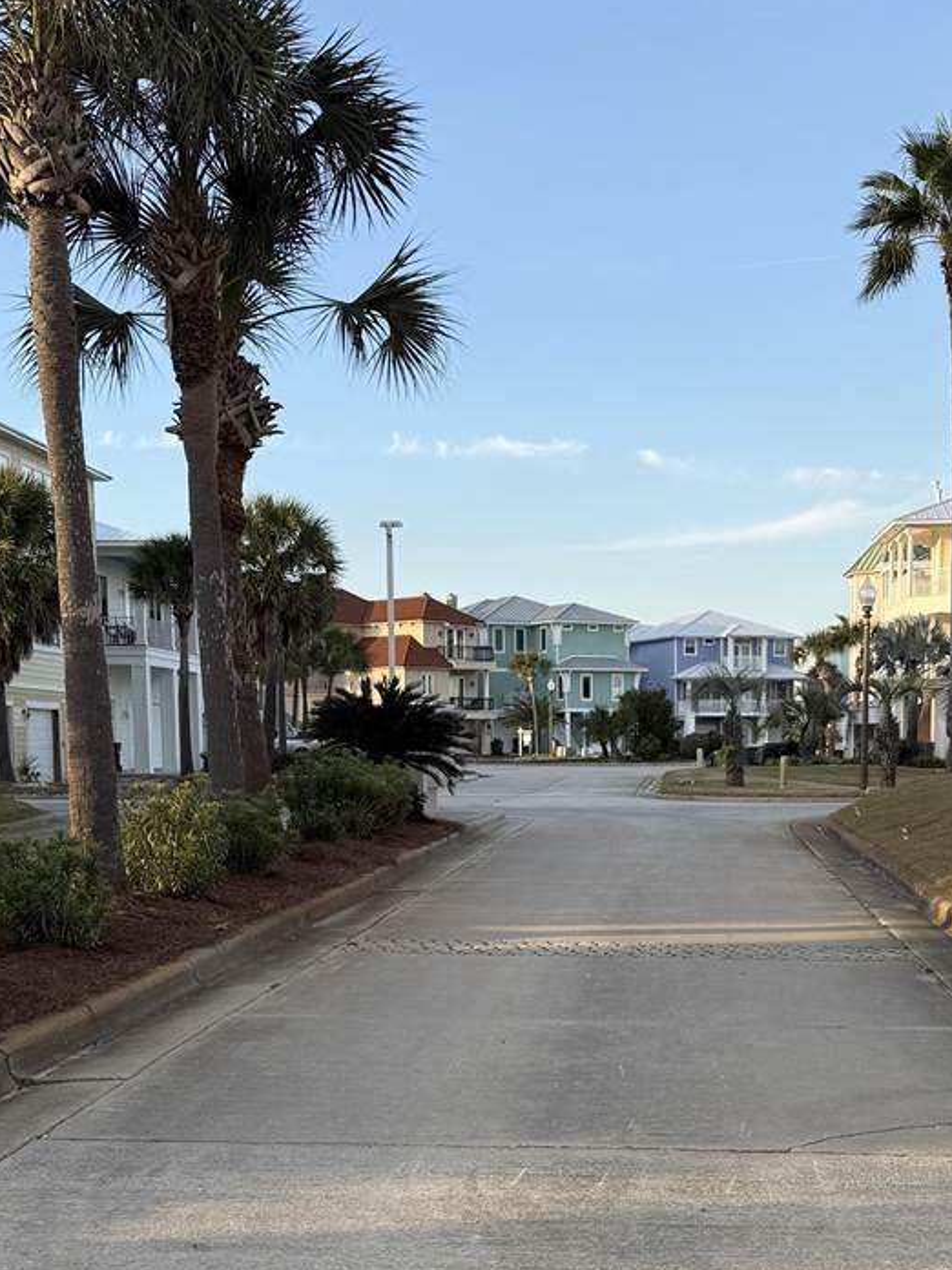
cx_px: 607
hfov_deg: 27.4
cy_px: 927
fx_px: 1943
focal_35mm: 53
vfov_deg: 35.5
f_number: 1.78
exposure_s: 1/1122
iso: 80
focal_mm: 6.76
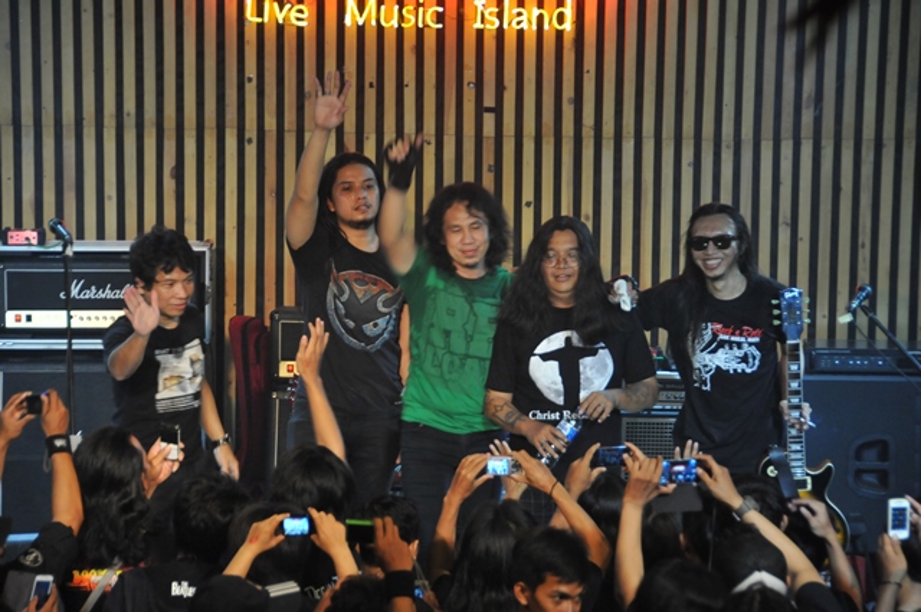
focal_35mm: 142
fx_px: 3641
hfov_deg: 14.4
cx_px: 460
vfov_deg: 9.6
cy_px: 306
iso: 1250
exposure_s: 1/30
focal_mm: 95
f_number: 5.3
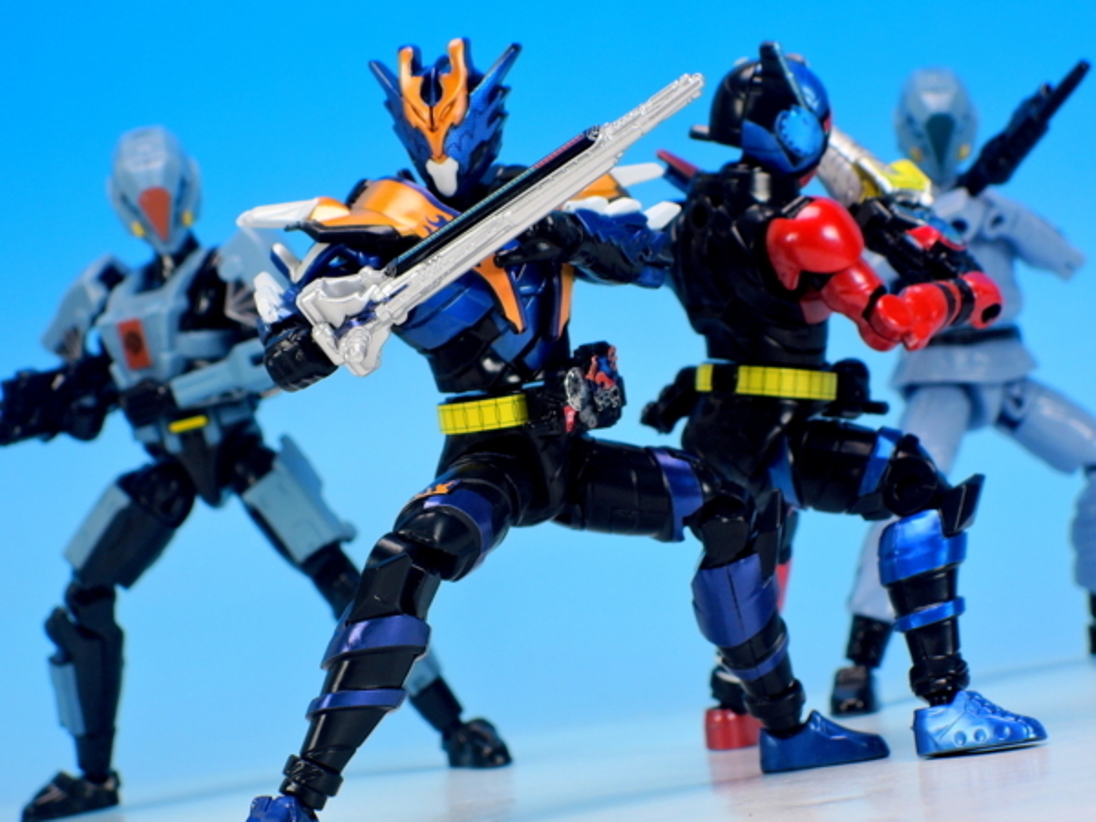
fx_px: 3799
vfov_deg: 12.3
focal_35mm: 120
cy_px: 411
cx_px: 548
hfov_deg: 16.4
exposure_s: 1/2
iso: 80
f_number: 7.1
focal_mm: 25.5
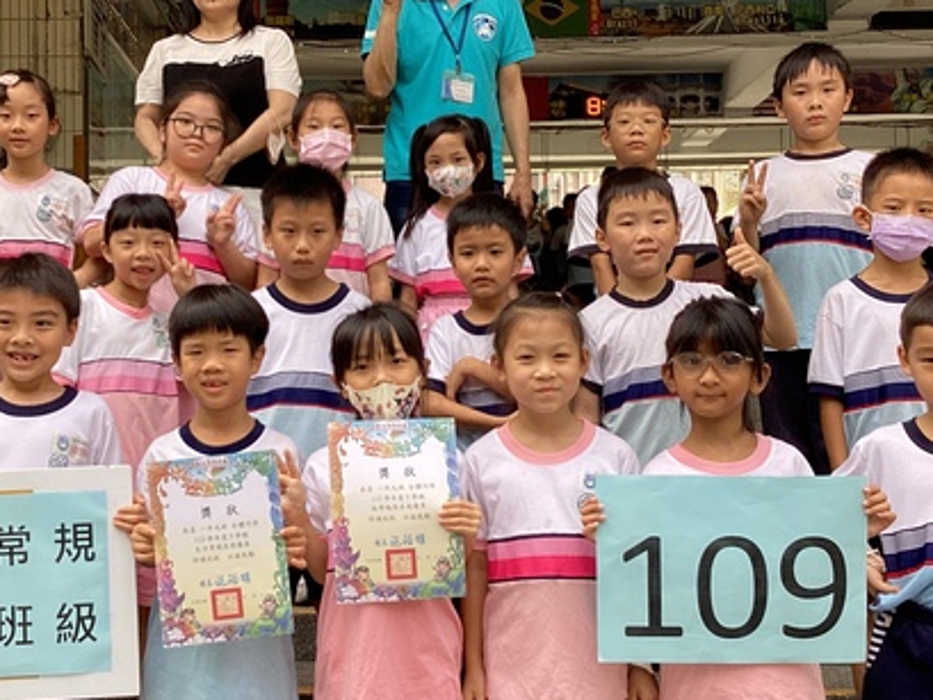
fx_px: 1429
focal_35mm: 53
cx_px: 356
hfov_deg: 36.0
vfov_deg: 27.5
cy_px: 364
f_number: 2.4
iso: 25
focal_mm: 3.3
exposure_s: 1/176
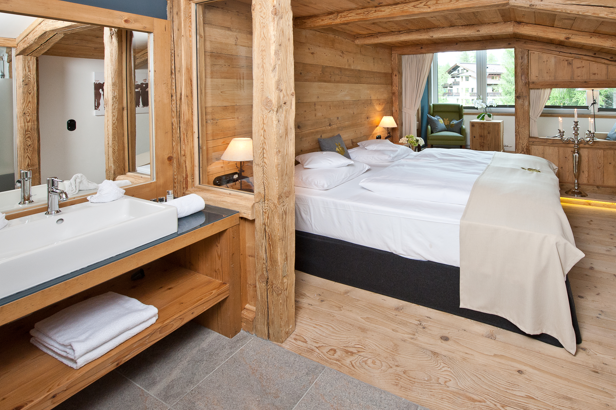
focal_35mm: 17
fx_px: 291
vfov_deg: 69.9
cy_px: 170
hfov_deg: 92.0
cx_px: 373
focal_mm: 14
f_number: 8
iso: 800
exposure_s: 1/80
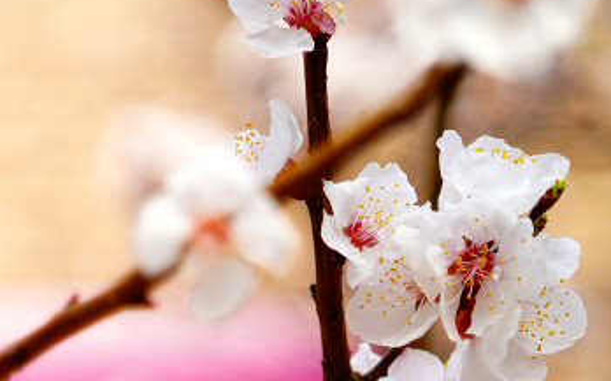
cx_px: -156
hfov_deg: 16.5
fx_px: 1997
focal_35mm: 120
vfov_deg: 10.6
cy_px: 531
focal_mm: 40
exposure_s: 1/2500
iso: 100
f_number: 2
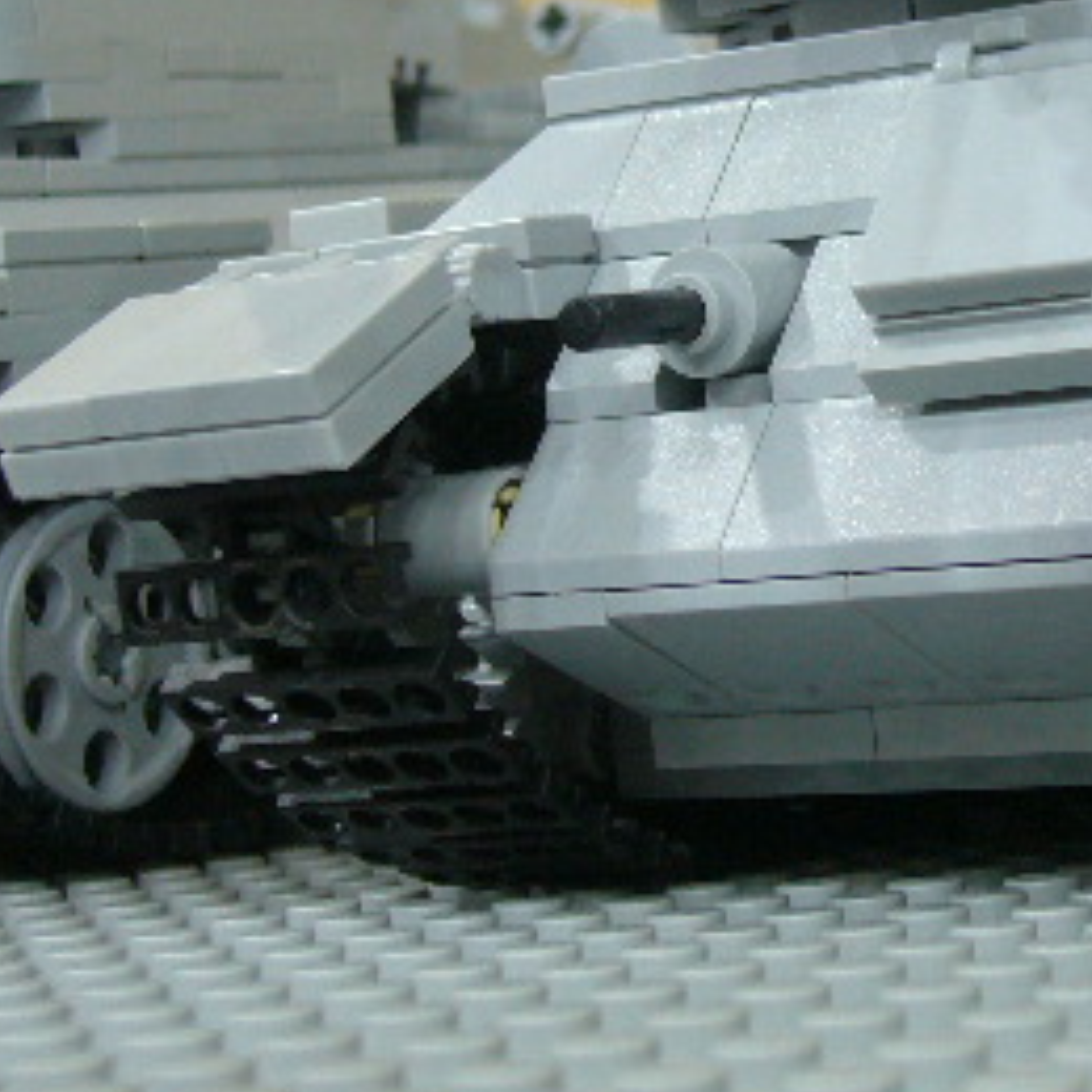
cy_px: 147
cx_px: 857
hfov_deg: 17.6
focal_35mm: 98
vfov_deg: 17.5
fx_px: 3498
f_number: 3.2
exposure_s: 1/8
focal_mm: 7.5
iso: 200
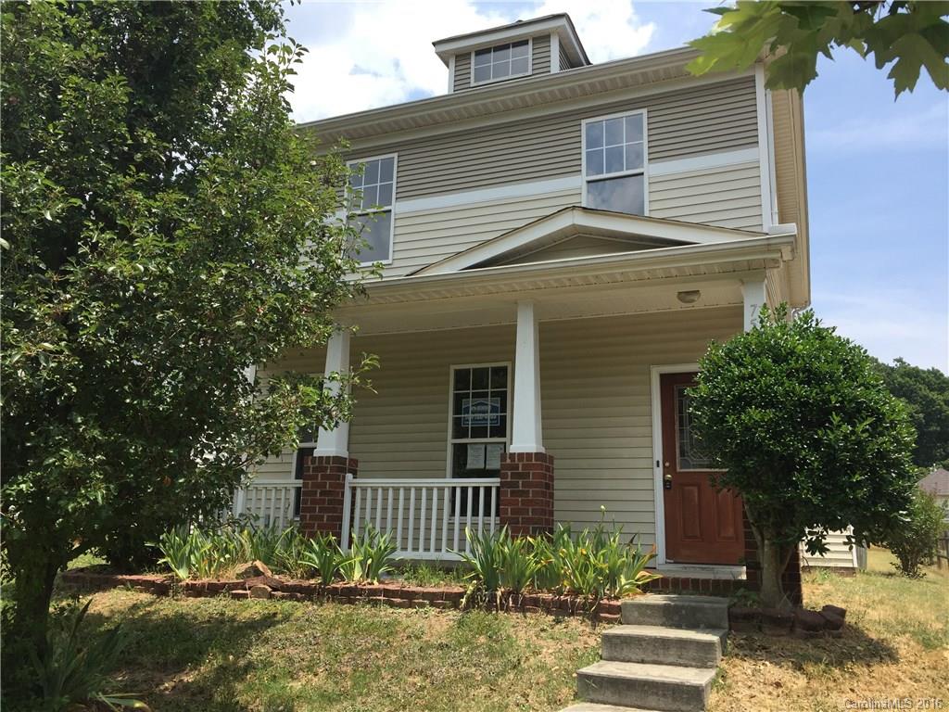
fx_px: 795
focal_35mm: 29
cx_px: 474
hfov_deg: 61.7
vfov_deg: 48.2
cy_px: 356
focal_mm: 4.15
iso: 32
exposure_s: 1/1319
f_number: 2.2
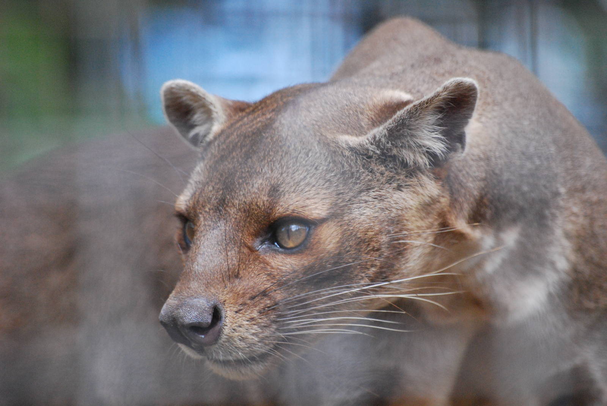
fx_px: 7596
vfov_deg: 3.1
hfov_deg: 4.6
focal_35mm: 450
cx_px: 304
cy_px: 203
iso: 1400
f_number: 5.6
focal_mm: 300
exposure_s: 1/500
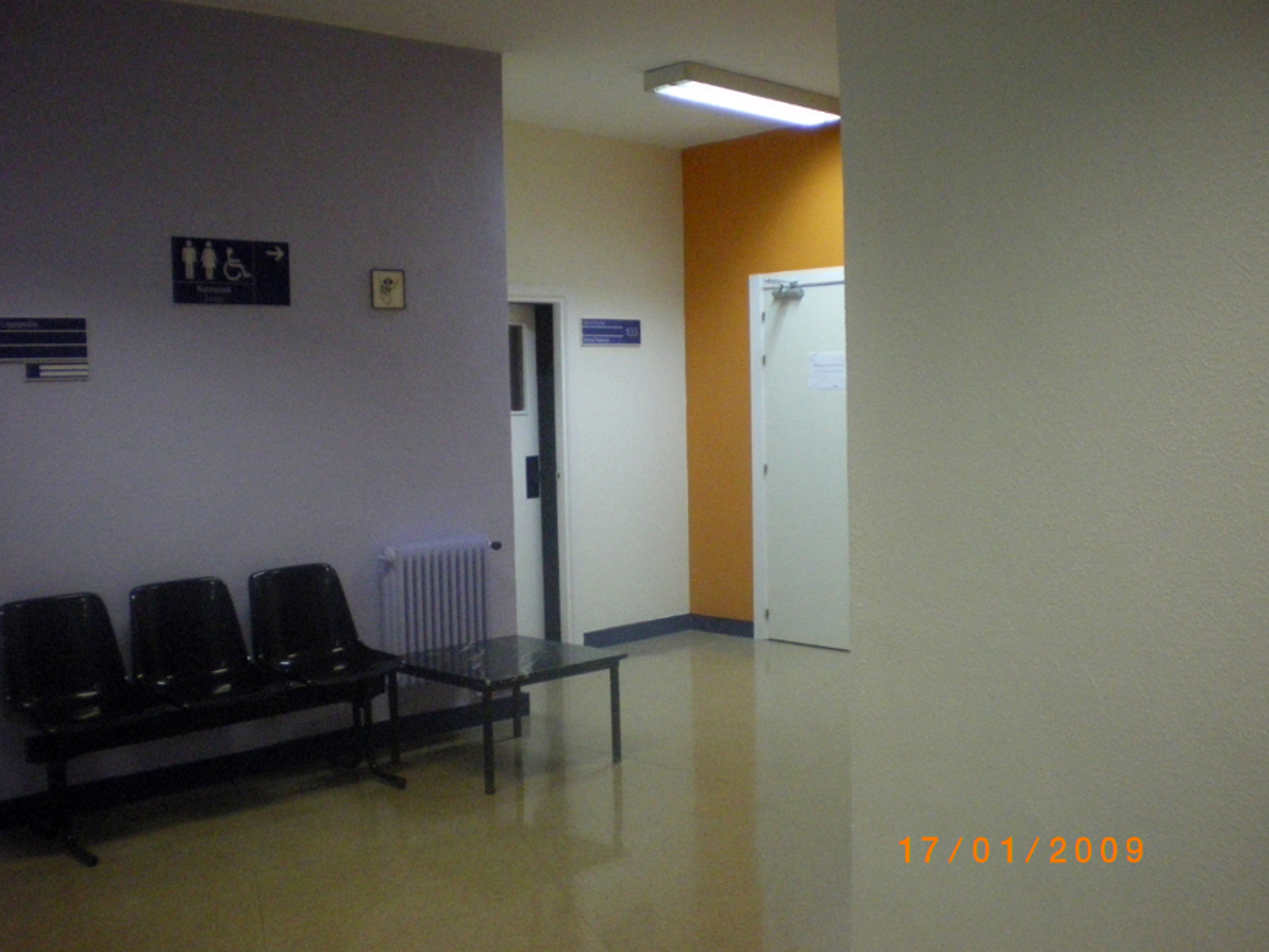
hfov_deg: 50.1
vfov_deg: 38.7
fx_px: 1356
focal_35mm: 37
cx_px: 619
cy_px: 475
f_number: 3.1
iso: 800
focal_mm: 6.3
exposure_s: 1/50
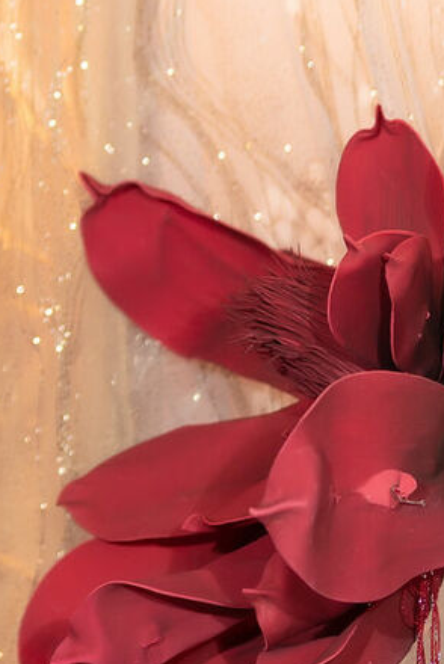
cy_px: -82
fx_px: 5615
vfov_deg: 6.7
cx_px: -340
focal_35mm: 304
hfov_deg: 4.5
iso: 100
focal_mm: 85
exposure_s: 1/250
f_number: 1.4
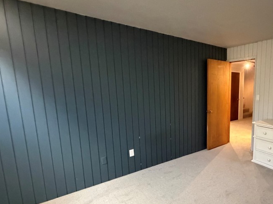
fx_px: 174
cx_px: 204
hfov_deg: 71.3
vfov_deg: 60.9
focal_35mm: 22
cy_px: 113
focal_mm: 2.22
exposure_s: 1/60
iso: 1250
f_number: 2.2
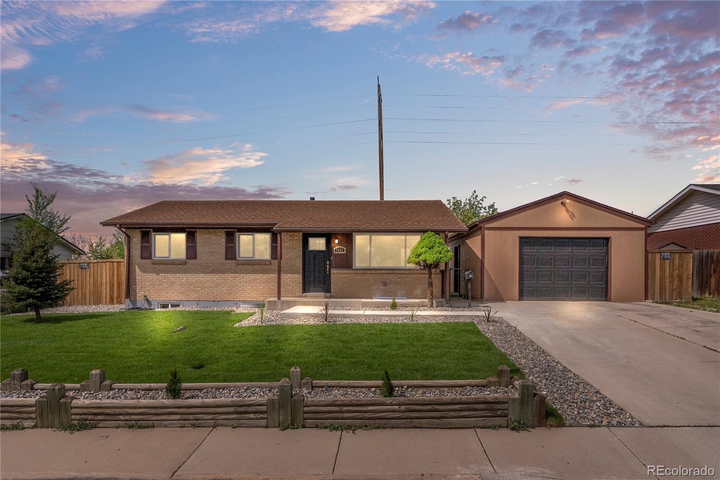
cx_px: 360
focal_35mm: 21
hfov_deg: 81.2
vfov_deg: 59.5
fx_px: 420
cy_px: 240
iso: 640
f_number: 7.1
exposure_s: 1/5000
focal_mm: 21
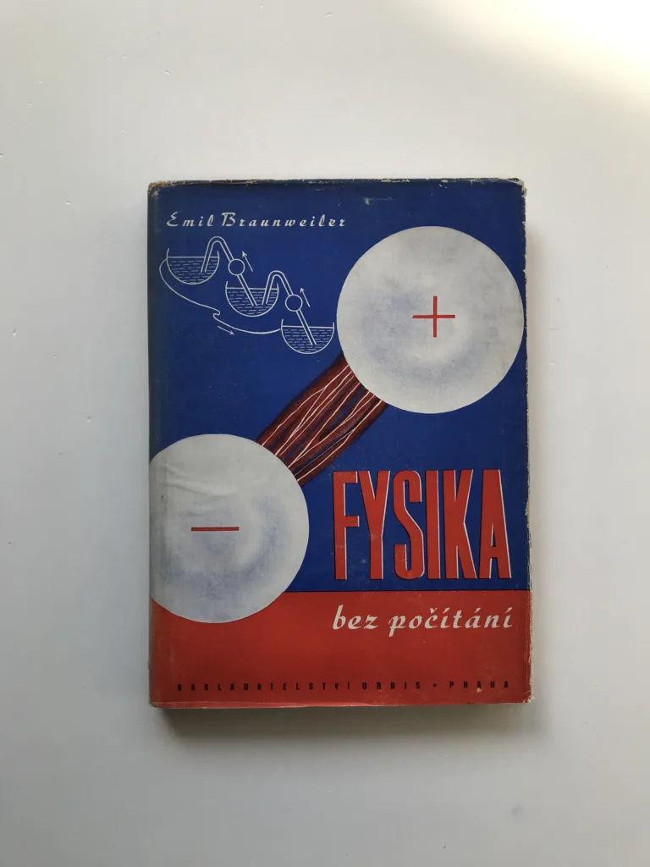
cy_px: 434
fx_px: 701
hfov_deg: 49.7
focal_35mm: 28
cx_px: 325
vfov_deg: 63.4
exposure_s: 1/160
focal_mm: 3.99
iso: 20
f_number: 1.8
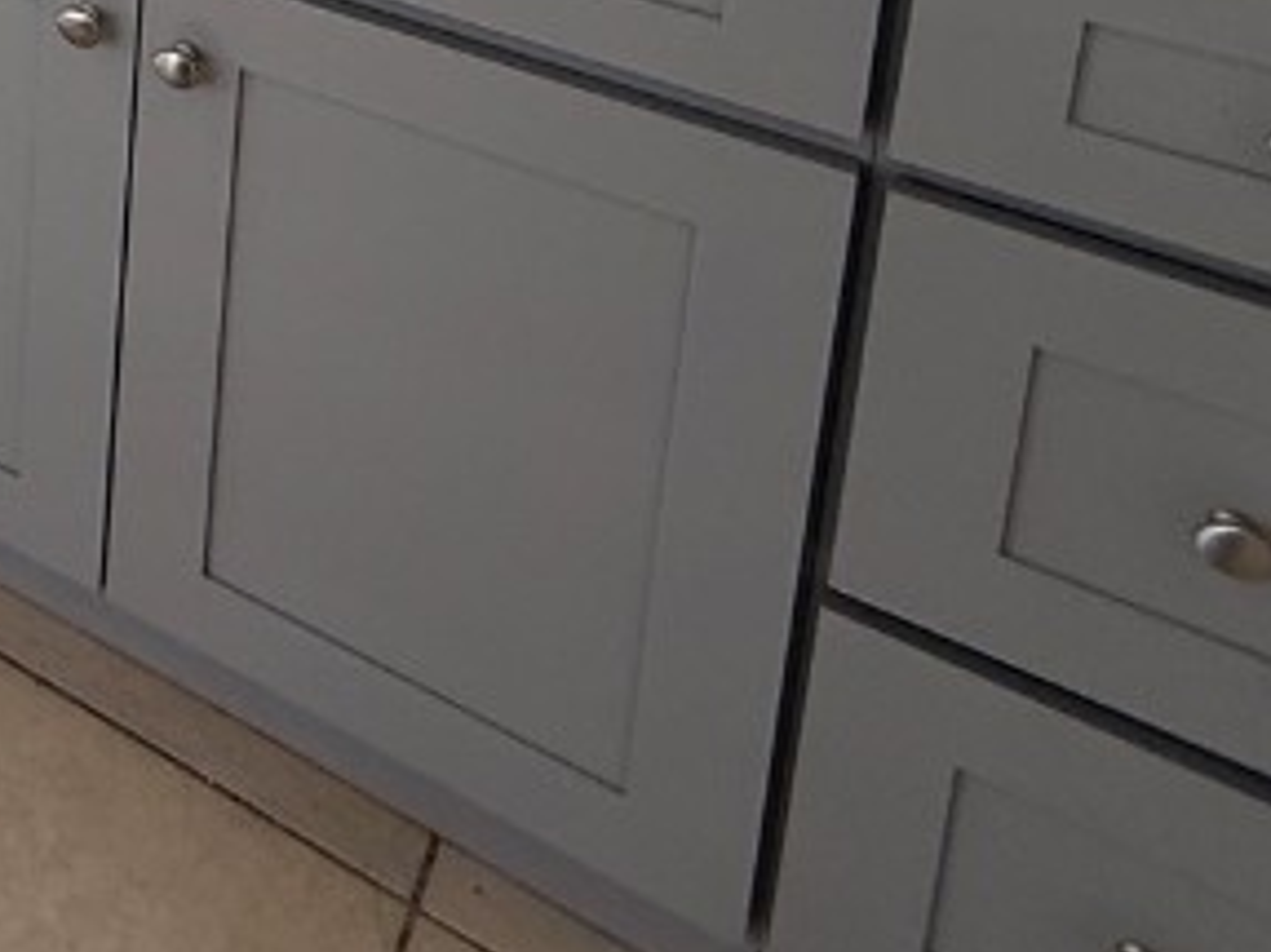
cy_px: -660
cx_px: -850
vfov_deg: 21.5
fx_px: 1835
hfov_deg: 24.3
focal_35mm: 50
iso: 64
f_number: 2.2
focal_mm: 2.22
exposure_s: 1/99
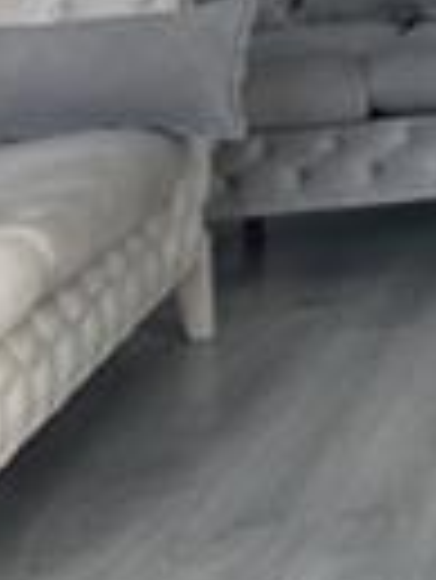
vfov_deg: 10.3
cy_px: -121
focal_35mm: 189
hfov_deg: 7.6
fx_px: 3169
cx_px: 800
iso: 125
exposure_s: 1/99
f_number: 1.78
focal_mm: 6.86
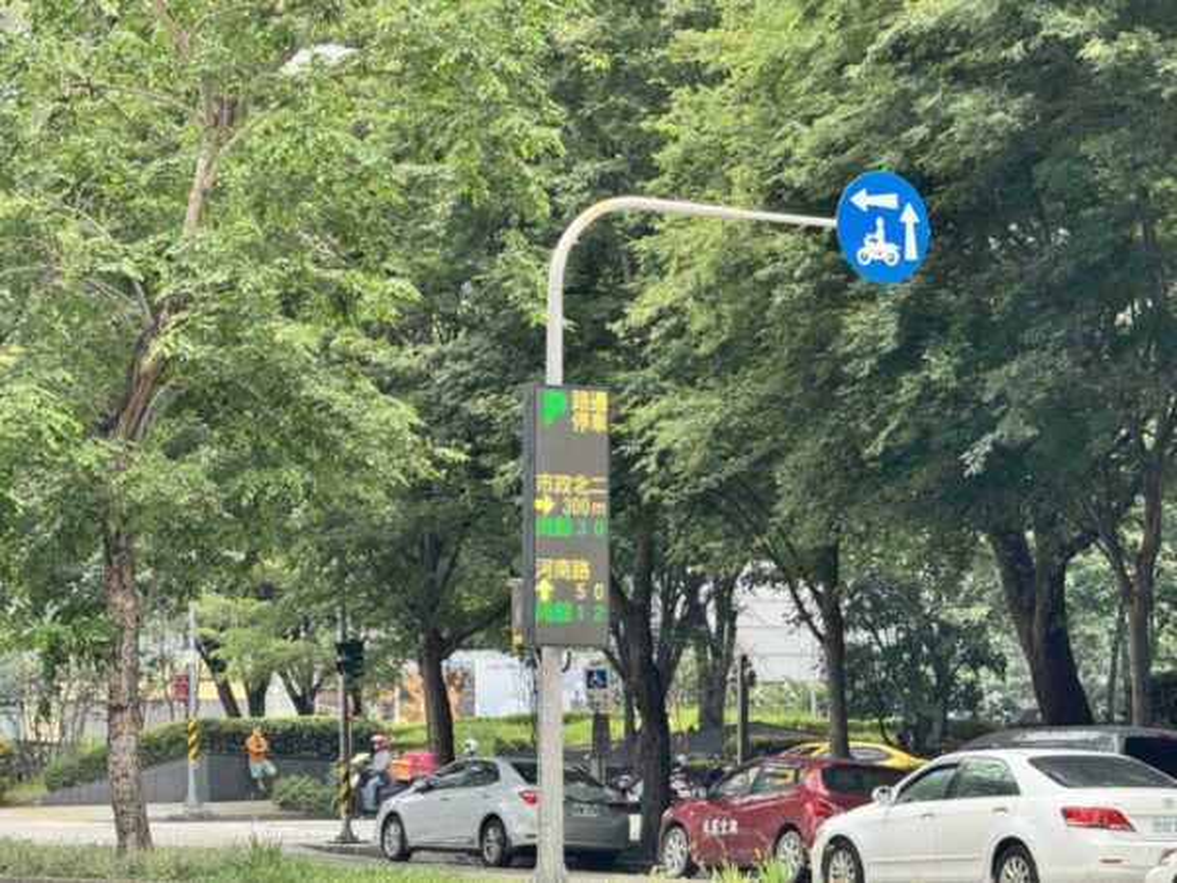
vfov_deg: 12.3
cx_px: 588
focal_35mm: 120
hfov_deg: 16.4
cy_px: 442
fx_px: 4080
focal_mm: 15.66
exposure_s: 1/169
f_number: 2.8
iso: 50
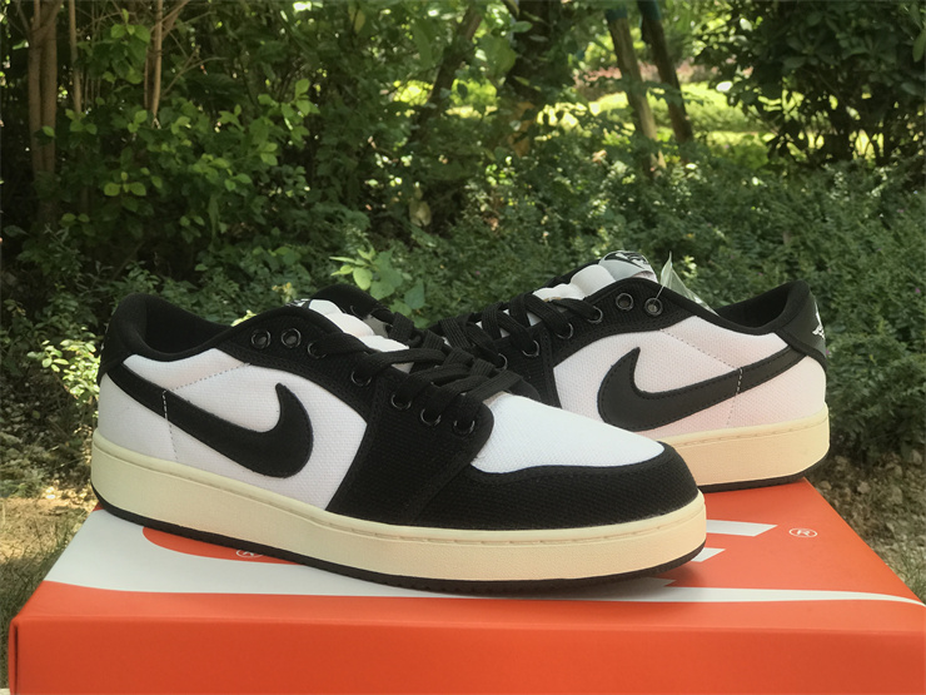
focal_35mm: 57
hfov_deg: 33.8
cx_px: 463
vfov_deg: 25.7
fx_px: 1525
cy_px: 348
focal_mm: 6.6
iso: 20
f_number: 2.8
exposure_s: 1/100
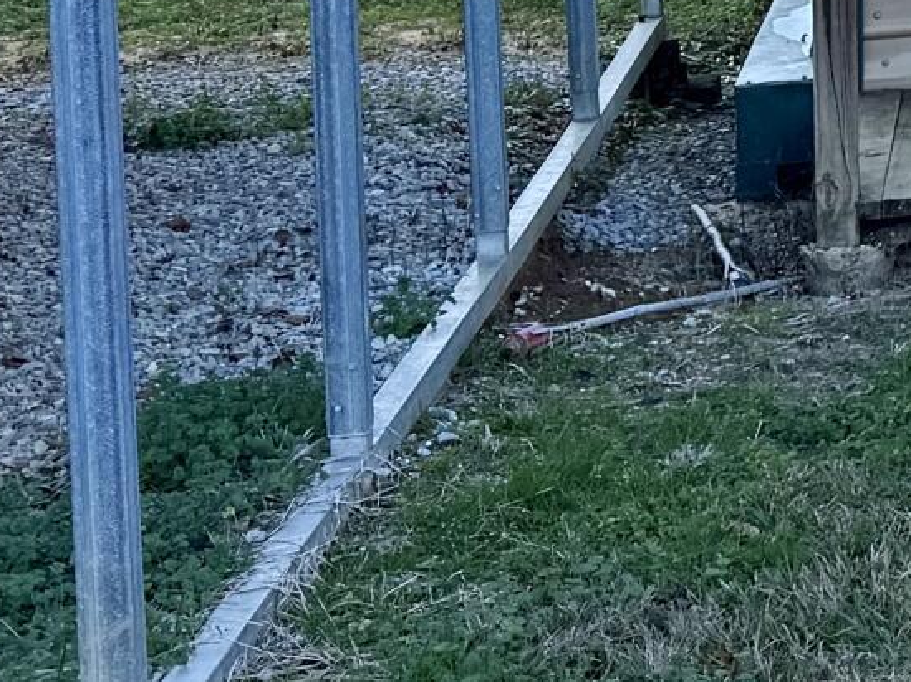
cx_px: 1827
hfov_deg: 13.0
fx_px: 3446
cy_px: -599
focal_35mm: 131
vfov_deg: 10.5
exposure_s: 1/1456
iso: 80
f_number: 1.78
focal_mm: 6.76
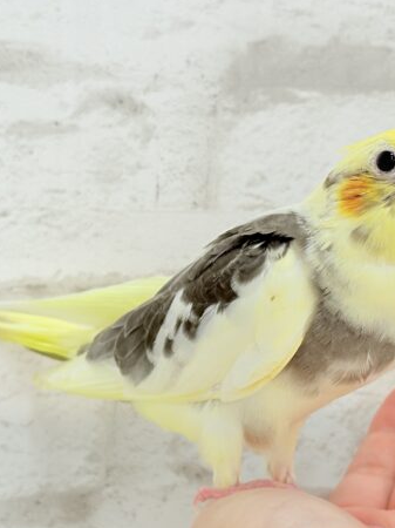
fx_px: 1127
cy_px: 277
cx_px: 254
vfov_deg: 26.3
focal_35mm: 74
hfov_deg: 19.8
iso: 80
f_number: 1.6
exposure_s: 1/100
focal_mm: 5.96
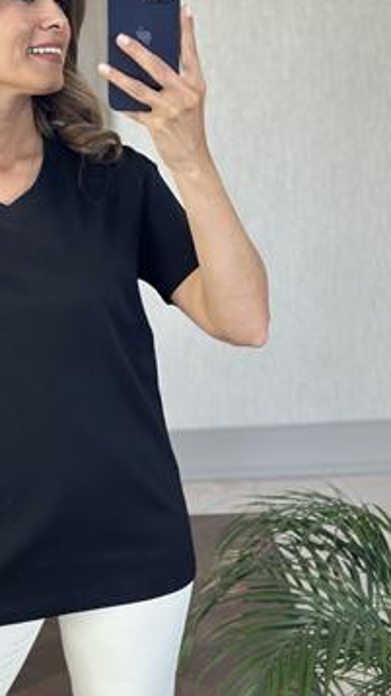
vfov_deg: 28.6
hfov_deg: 16.1
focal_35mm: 74
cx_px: 54
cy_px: 307
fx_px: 1366
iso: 125
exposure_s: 1/67
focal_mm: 6.86
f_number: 1.78
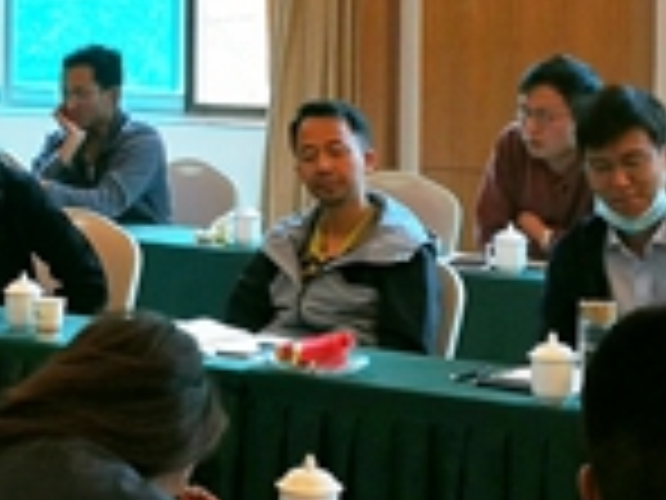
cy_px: 9
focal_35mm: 127
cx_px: -40
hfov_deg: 15.2
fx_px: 2443
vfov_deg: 11.6
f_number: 2.2
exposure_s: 1/50
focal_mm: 3.95
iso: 100
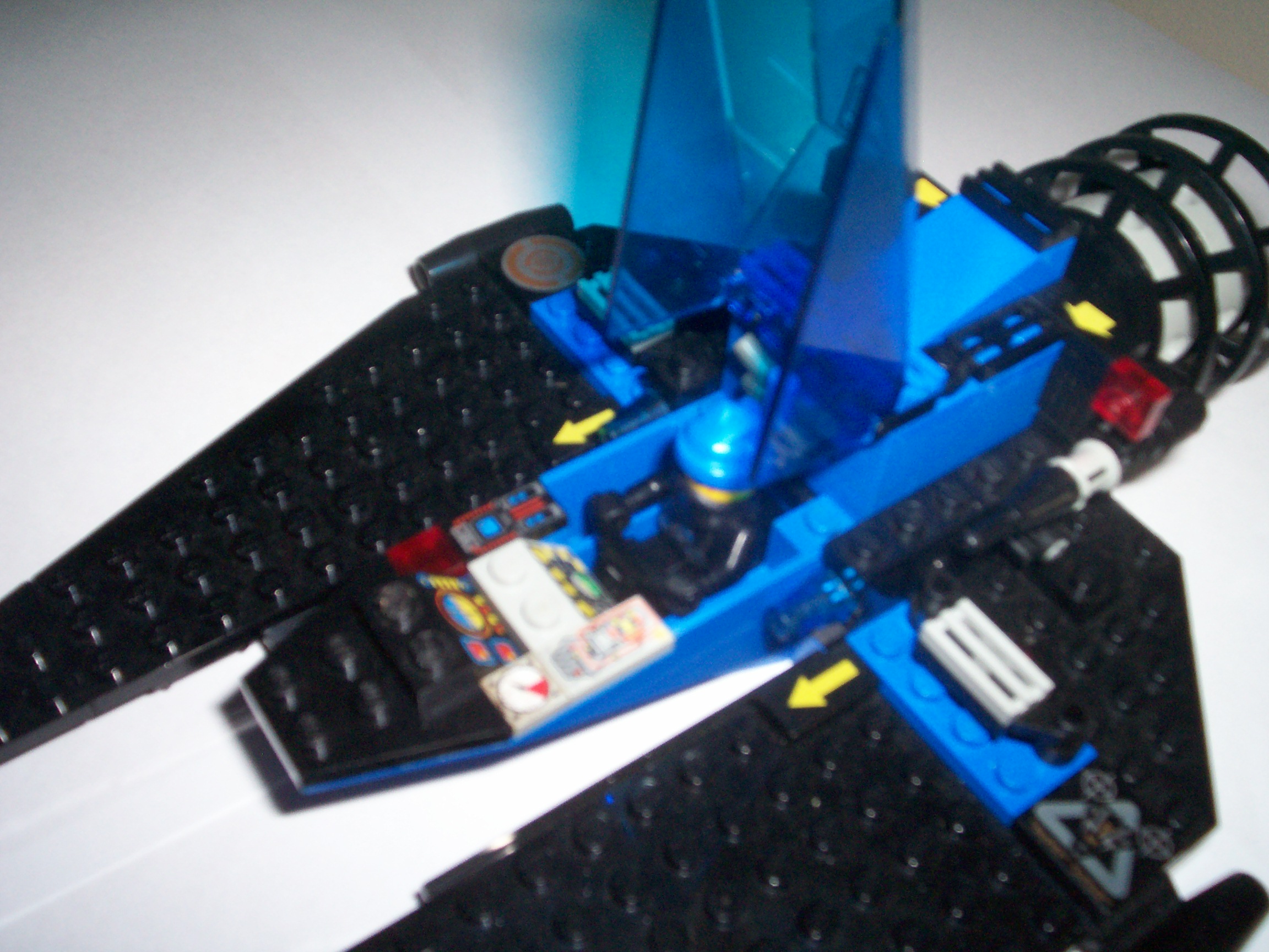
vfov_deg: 39.7
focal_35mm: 36
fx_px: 1320
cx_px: 634
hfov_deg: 51.4
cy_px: 476
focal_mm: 5.9
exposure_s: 1/64
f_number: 4.5
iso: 140
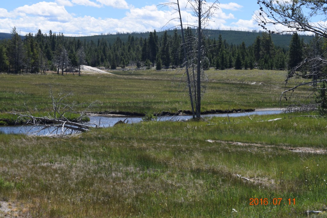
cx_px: 164
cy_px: 109
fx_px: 749
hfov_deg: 24.6
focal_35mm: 82
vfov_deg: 16.5
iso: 200
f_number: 9
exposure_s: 1/320
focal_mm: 55
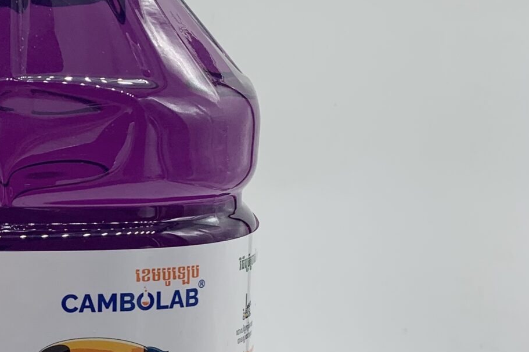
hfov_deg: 25.2
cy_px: 295
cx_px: -13
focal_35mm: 76
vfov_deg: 17.7
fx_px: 1117
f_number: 1.8
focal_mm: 4.25
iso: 25
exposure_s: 1/594
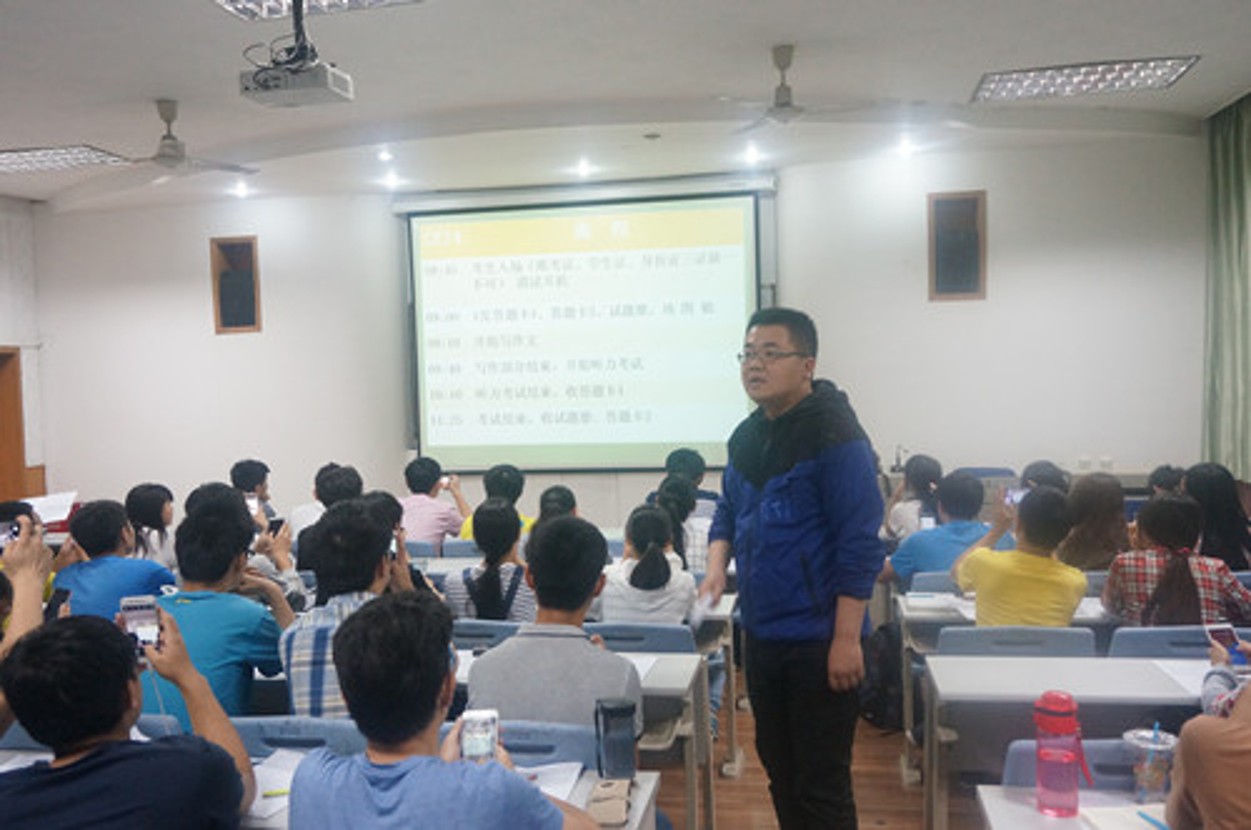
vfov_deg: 41.6
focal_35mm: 32
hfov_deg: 59.6
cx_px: 626
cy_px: 415
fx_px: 1093
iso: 2000
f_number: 4.5
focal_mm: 21
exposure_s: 1/60
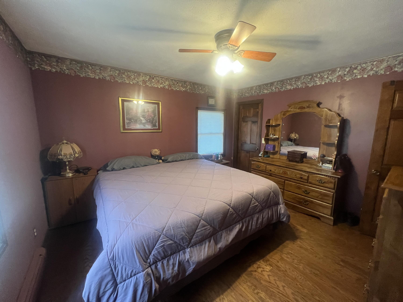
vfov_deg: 89.9
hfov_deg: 106.2
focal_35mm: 13
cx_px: 202
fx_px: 151
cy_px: 151
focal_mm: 1.57
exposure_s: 1/60
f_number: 1.8
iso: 500
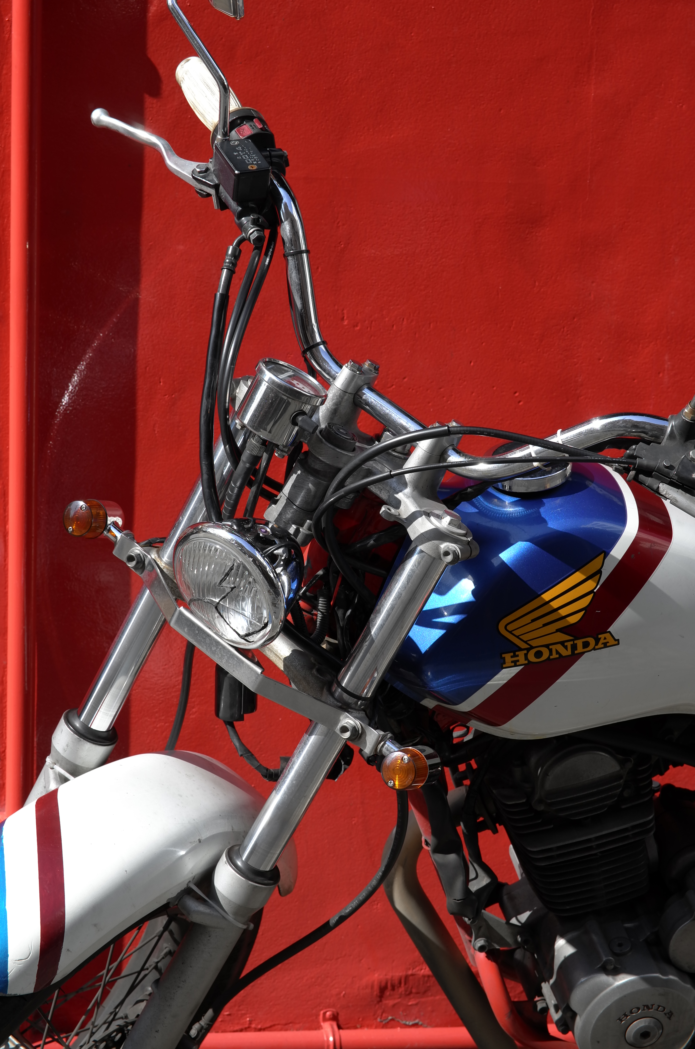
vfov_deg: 29.7
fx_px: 1978
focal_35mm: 68
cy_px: 524
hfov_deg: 19.9
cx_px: 348
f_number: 8
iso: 100
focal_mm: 45.4
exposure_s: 1/160
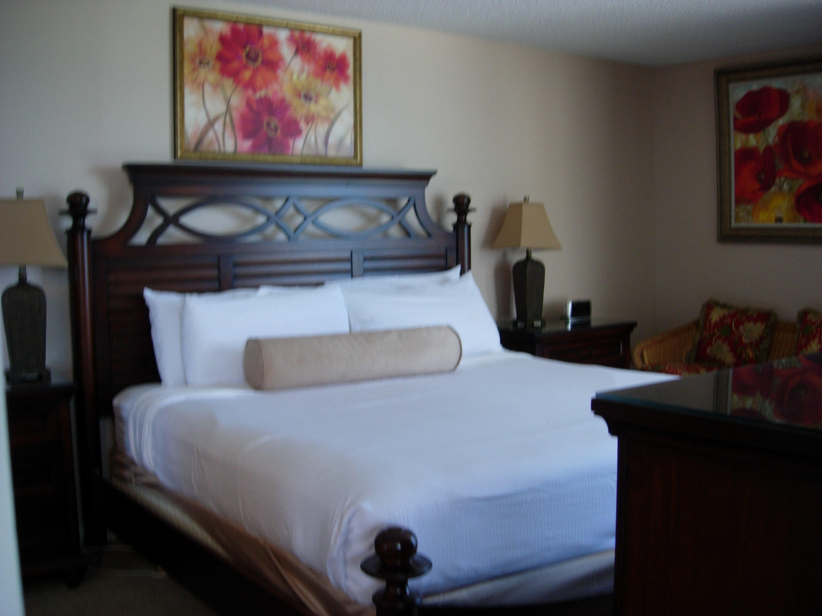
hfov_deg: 49.0
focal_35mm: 38
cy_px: 308
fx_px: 902
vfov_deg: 37.7
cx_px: 411
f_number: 2.8
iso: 64
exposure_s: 1/35.9
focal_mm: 7.8
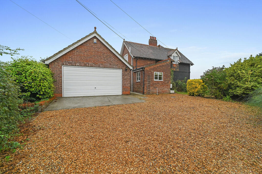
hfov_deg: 104.3
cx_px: 131
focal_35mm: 14
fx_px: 102
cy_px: 87
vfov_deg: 81.1
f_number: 8
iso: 500
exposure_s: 1/500
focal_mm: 14
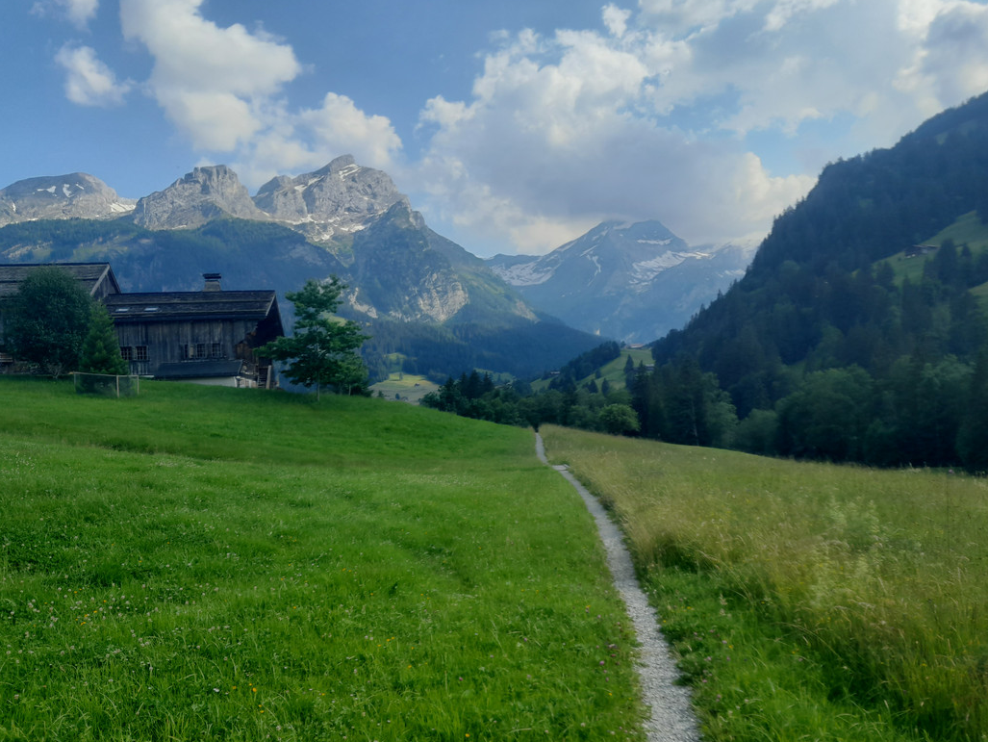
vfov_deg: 51.4
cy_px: 374
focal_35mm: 27
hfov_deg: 65.3
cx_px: 494
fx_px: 771
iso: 40
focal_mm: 4
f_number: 1.8
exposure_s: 1/898
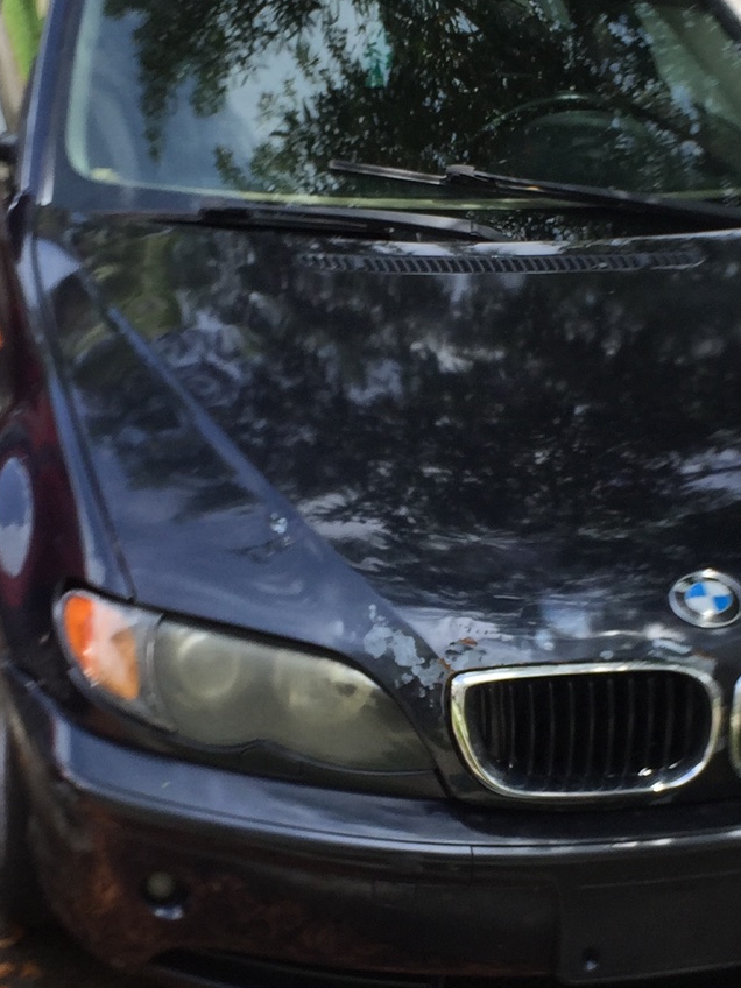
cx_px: 419
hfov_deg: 21.0
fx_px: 1998
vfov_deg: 27.7
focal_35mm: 70
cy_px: 583
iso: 32
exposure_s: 1/920
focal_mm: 4.15
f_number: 2.2
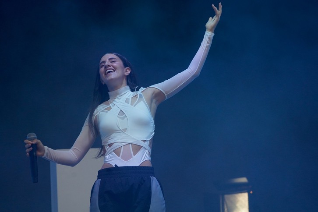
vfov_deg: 9.5
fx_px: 1281
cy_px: 106
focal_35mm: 145
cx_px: 159
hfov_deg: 14.2
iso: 2000
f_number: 5.6
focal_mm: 145
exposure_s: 1/800
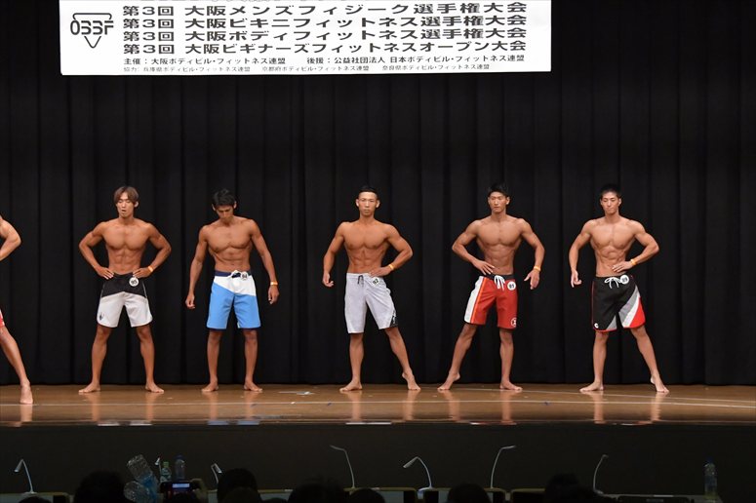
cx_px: 378
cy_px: 252
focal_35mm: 117
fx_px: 2456
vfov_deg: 11.7
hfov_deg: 17.5
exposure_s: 1/400
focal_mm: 78
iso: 6400
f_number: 5.6
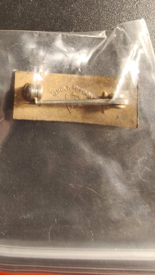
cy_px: 136
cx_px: 72
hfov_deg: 44.4
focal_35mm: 26
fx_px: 190
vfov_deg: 71.9
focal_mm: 2.32
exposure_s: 1/50
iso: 200
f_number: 2
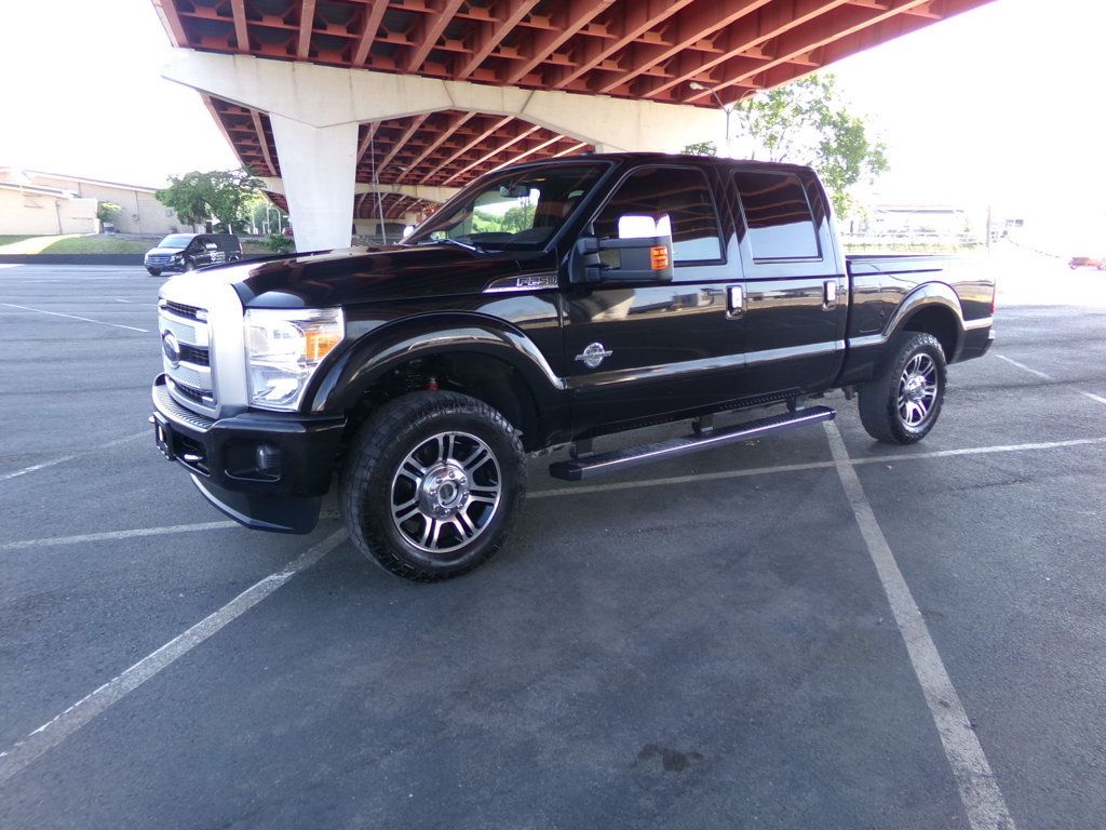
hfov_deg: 71.6
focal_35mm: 24
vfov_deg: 56.8
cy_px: 415
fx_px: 767
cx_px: 553
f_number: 3.7
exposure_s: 1/60
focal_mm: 4.3
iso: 100
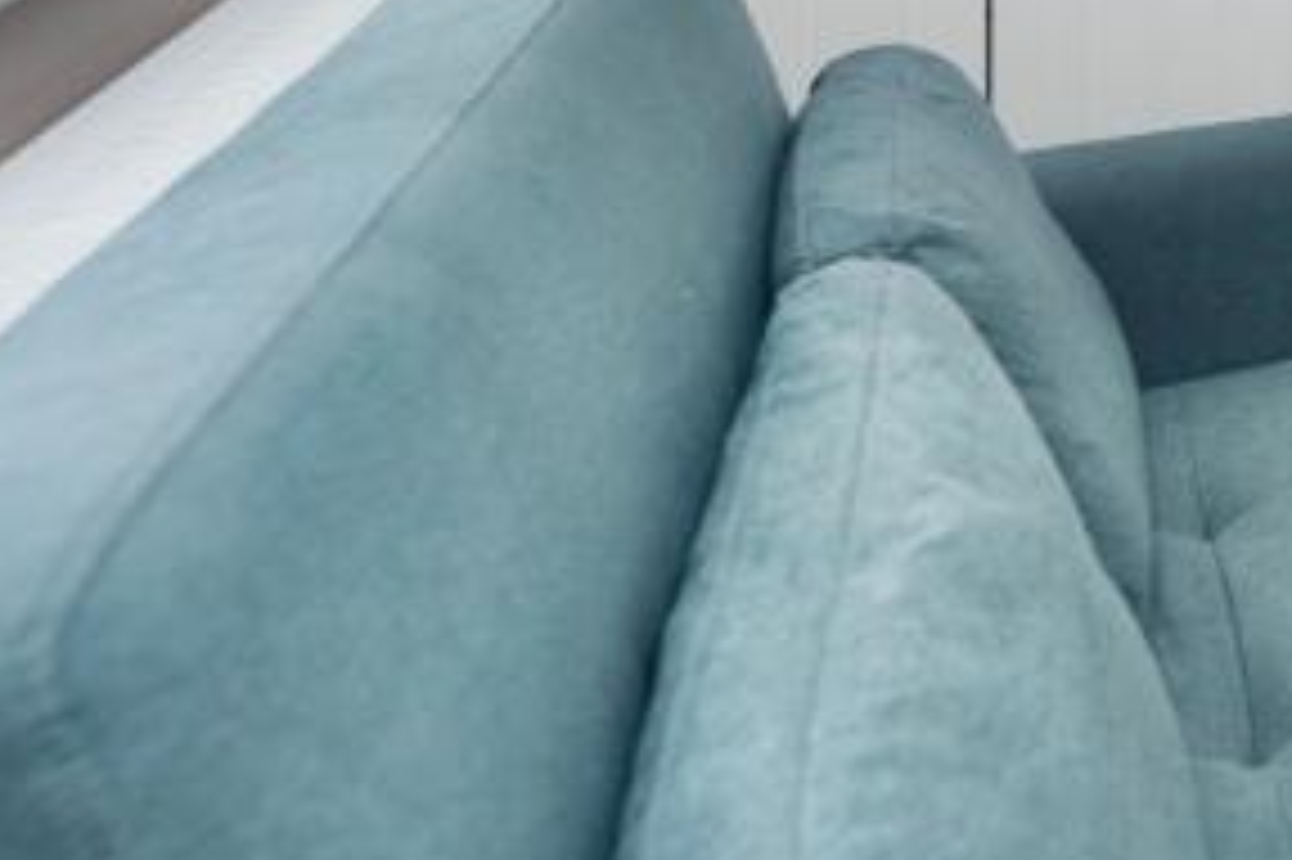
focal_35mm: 50
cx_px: 1900
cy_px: -525
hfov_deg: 27.9
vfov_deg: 21.4
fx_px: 1793
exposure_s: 1/160
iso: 200
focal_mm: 14
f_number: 4
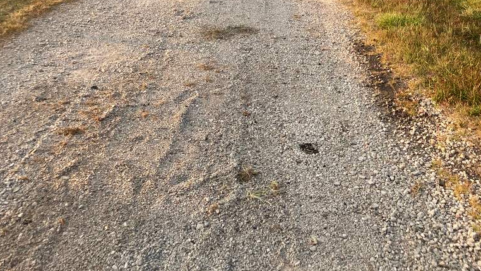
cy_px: -28
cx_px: 240
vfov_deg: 26.7
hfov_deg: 49.4
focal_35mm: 41
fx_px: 523
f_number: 1.8
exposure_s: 1/262
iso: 20
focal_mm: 3.99
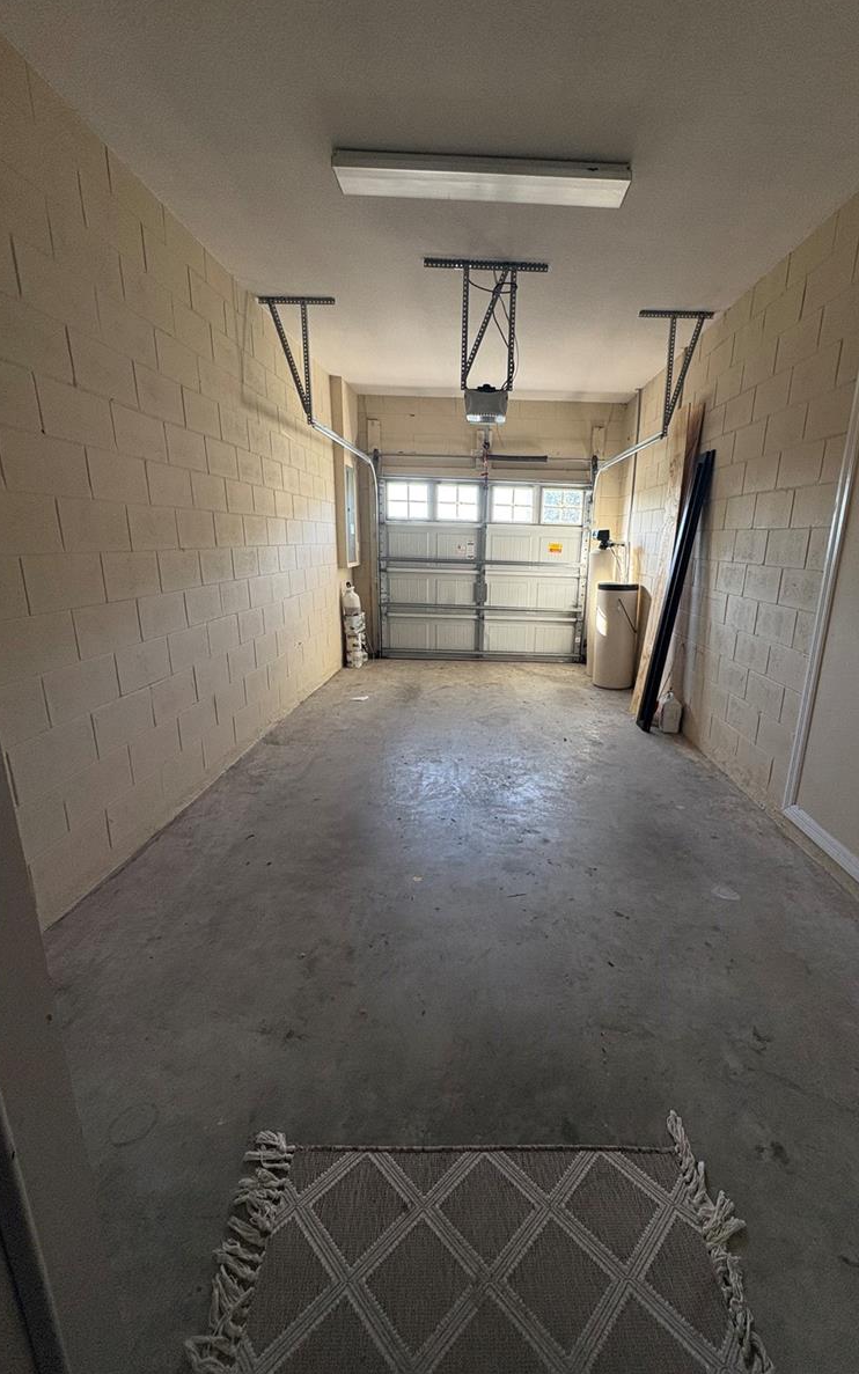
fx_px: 562
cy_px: 681
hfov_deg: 74.4
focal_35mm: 15
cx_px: 491
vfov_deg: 101.5
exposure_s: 1/99
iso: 200
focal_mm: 2.22
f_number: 2.2
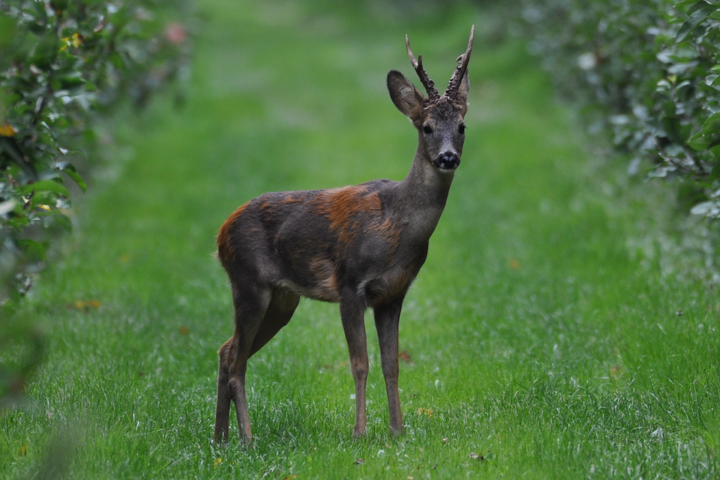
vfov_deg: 1.7
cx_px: 360
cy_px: 240
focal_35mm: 825
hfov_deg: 2.5
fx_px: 16499
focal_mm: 550
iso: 400
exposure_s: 1/160
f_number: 7.1
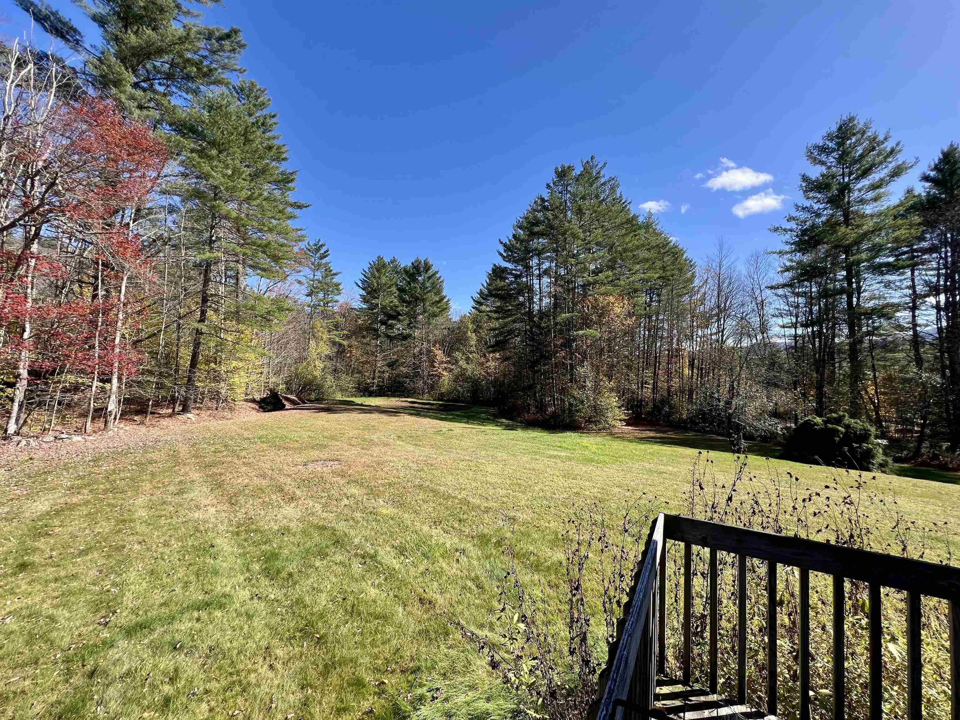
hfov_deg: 106.2
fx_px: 361
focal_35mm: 13
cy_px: 360
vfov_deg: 89.9
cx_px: 480
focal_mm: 1.57
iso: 32
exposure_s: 1/619
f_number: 1.8
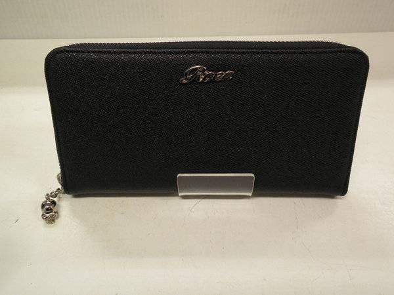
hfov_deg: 56.8
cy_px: 148
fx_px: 364
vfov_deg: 44.2
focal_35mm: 32
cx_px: 197
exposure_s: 1/20
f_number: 3.5
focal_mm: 5.8
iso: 160
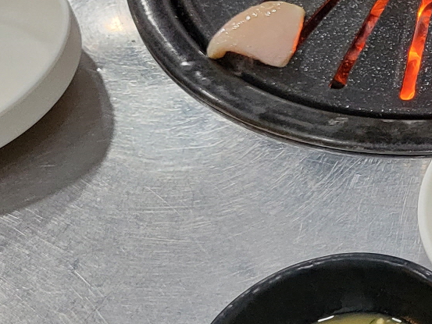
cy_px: 130
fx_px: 1173
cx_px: 686
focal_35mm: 94
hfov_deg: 18.1
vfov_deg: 15.7
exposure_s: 1/120
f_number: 1.8
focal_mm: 4.25
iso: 250
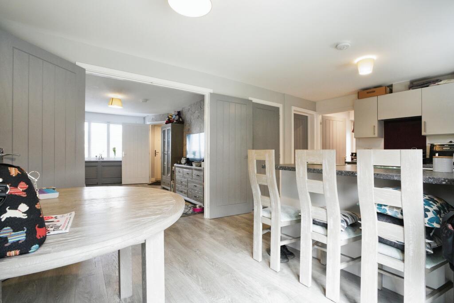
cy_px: 152
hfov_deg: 96.7
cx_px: 227
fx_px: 202
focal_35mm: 16
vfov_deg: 73.8
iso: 2000
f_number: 9
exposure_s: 1/25
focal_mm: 16
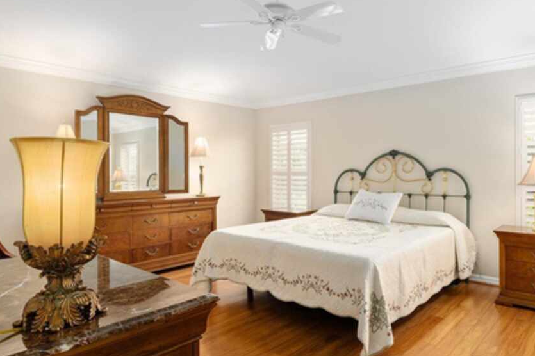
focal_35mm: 24
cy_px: 171
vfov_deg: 52.7
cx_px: 342
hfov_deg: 71.7
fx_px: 360
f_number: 8
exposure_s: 1/8
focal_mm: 15.8
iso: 320
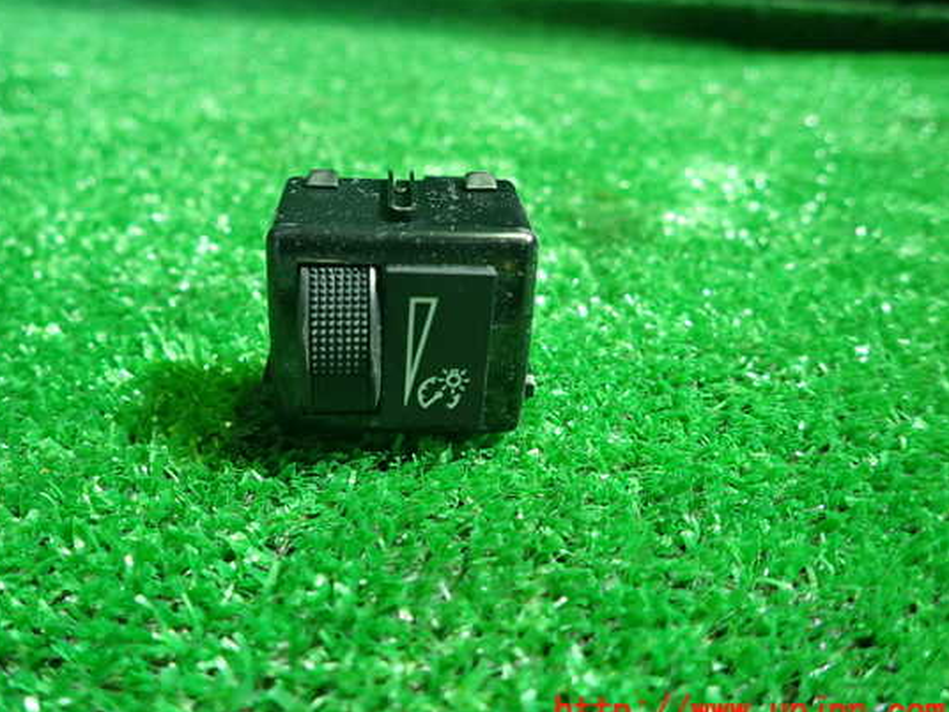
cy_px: 337
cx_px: 423
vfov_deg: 49.7
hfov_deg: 63.3
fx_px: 768
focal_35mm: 28
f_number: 2
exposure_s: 1/30
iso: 400
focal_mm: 4.5
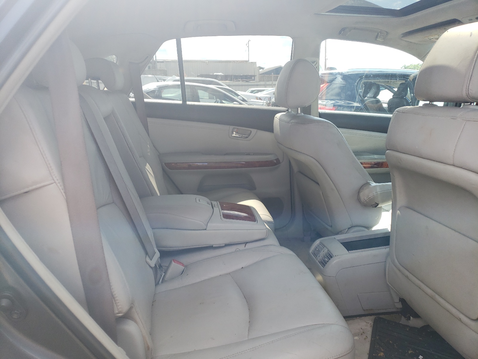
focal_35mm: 26
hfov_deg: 67.3
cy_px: 180
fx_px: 359
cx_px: 239
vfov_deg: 53.1
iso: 50
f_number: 1.5
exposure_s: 1/400
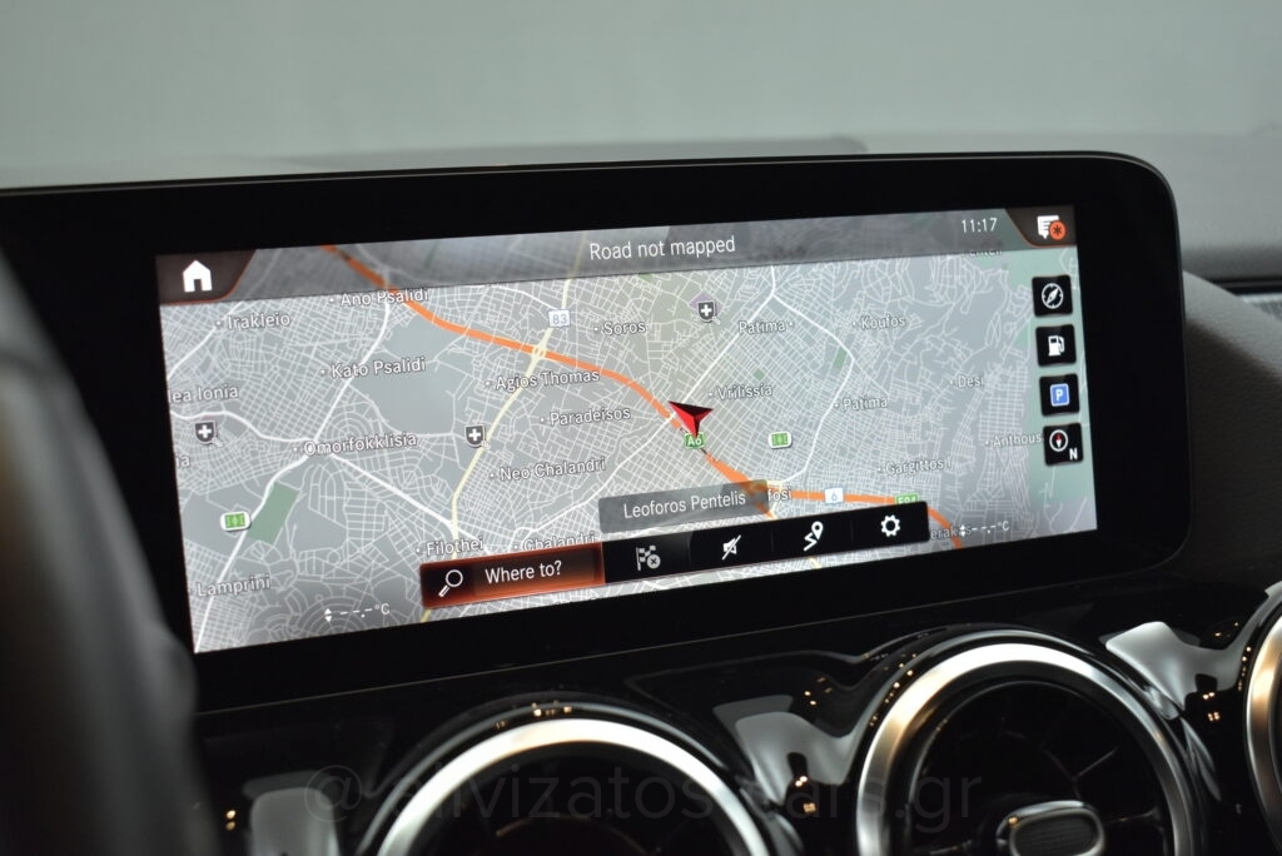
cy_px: 428
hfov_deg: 49.5
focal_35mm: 39
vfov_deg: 34.3
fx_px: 1390
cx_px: 641
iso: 1600
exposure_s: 1/100
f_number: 4
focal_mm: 26
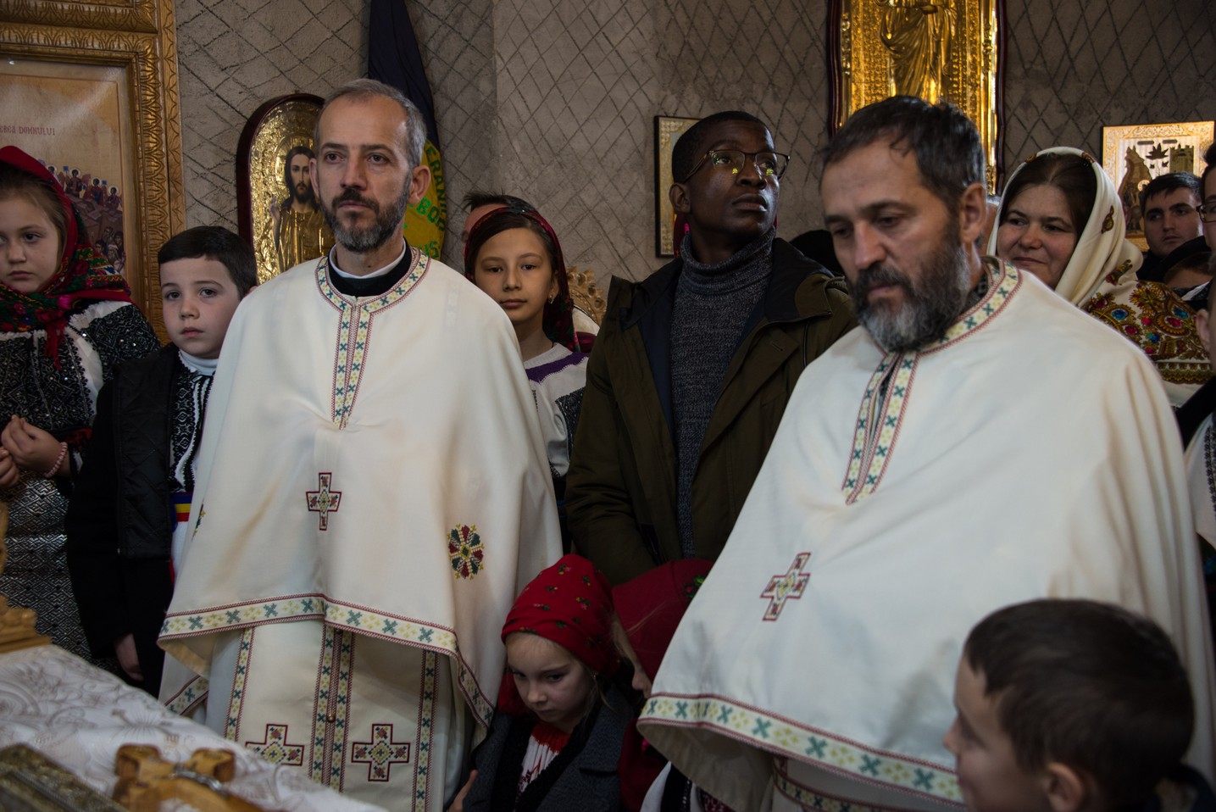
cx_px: 608
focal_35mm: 48
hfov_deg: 41.1
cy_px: 406
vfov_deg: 28.1
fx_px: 1622
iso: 900
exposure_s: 1/30
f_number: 4.2
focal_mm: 48
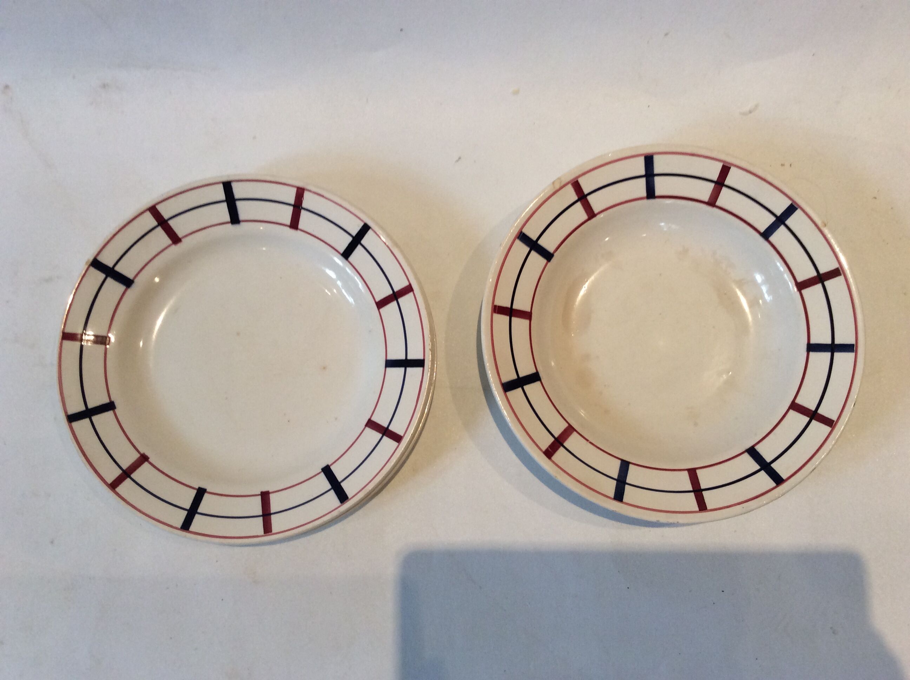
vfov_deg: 44.1
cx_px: 455
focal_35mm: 32
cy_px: 340
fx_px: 840
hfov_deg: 56.9
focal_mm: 3.3
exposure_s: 1/25
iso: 80
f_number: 2.4
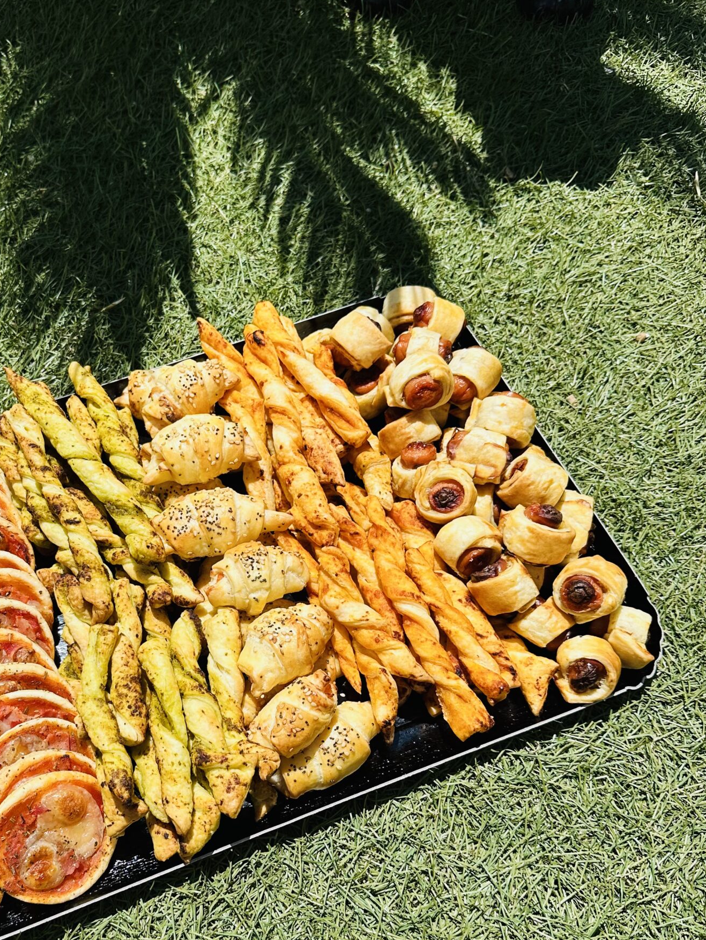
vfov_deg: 52.2
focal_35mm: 35
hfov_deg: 39.9
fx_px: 951
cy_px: 571
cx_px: 198
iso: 80
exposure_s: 1/7042
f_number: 1.78
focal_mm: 6.86
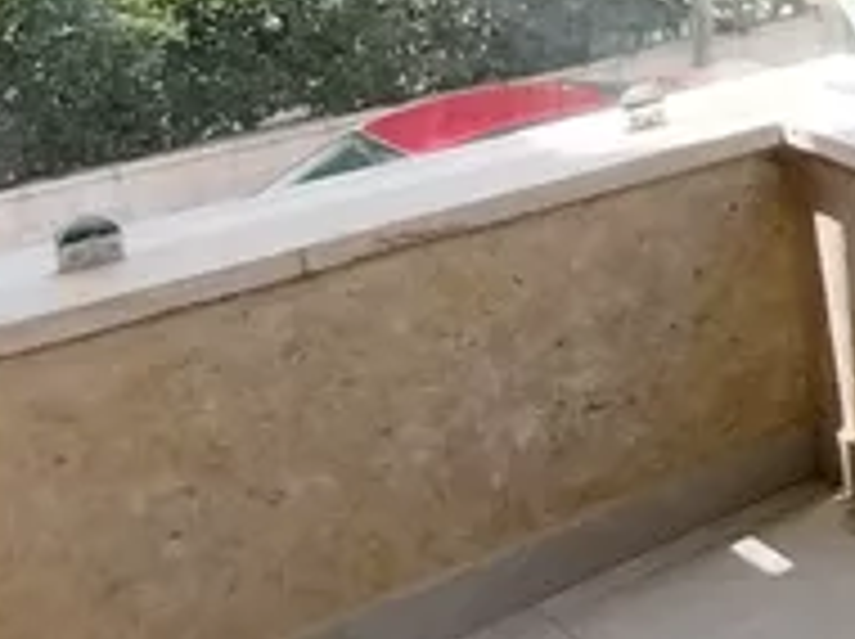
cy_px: -130
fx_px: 1579
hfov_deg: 20.8
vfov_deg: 21.3
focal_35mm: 64
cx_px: 1546
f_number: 2.2
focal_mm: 1.3
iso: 64
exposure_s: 1/297
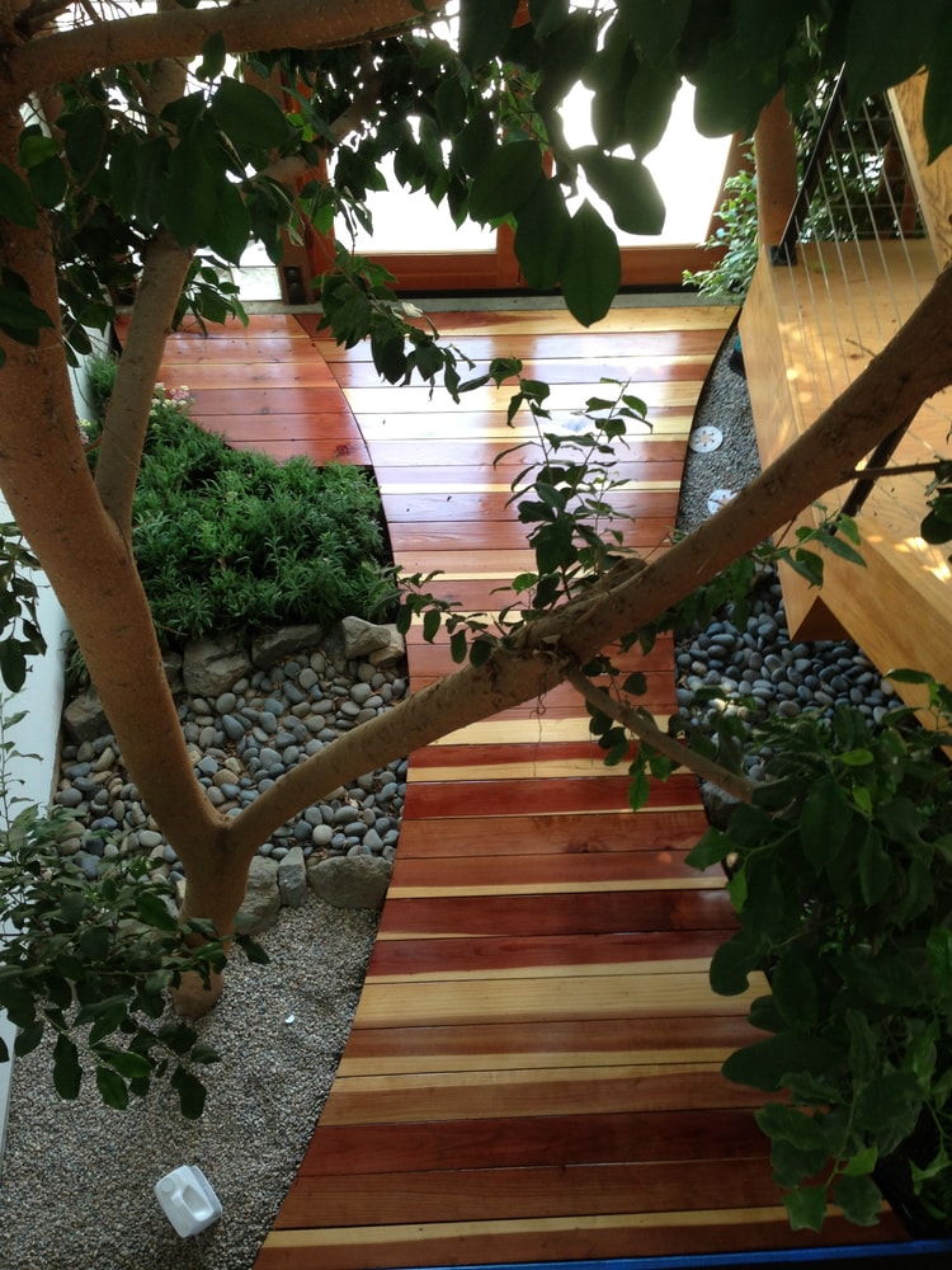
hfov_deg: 42.9
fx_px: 1210
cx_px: 476
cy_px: 635
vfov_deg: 55.4
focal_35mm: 33
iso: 64
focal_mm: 4.13
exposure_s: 1/60
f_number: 2.4
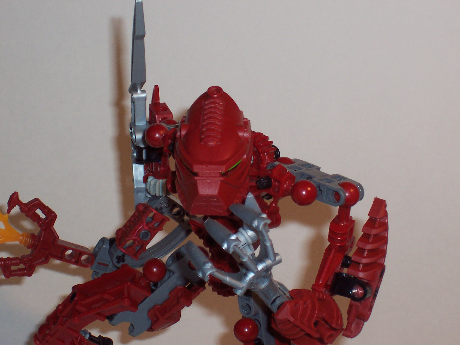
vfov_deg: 13.3
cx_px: 230
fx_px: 1475
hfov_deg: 17.7
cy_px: 172
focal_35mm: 111
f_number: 4.8
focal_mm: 16.8
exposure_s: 1/90
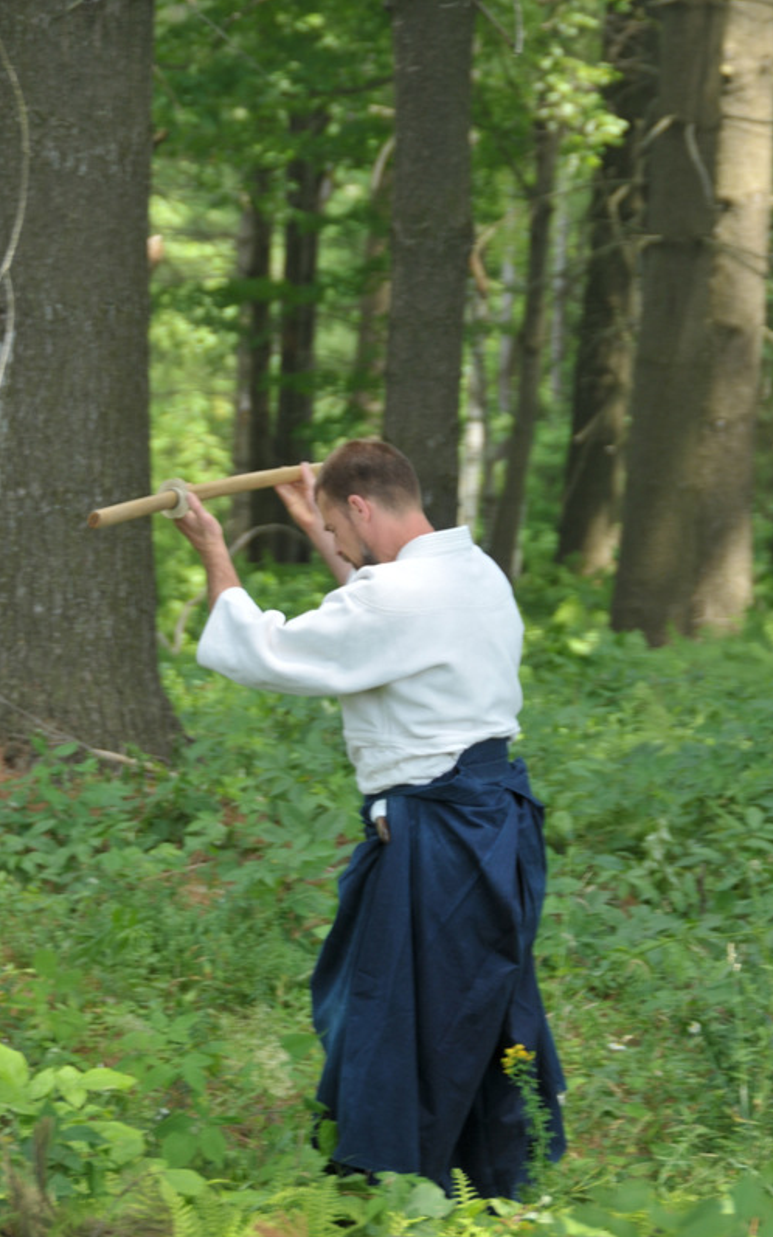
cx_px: 386
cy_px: 618
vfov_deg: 11.4
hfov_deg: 7.1
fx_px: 6203
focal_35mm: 184
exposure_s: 1/80
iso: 200
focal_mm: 120
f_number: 5.6
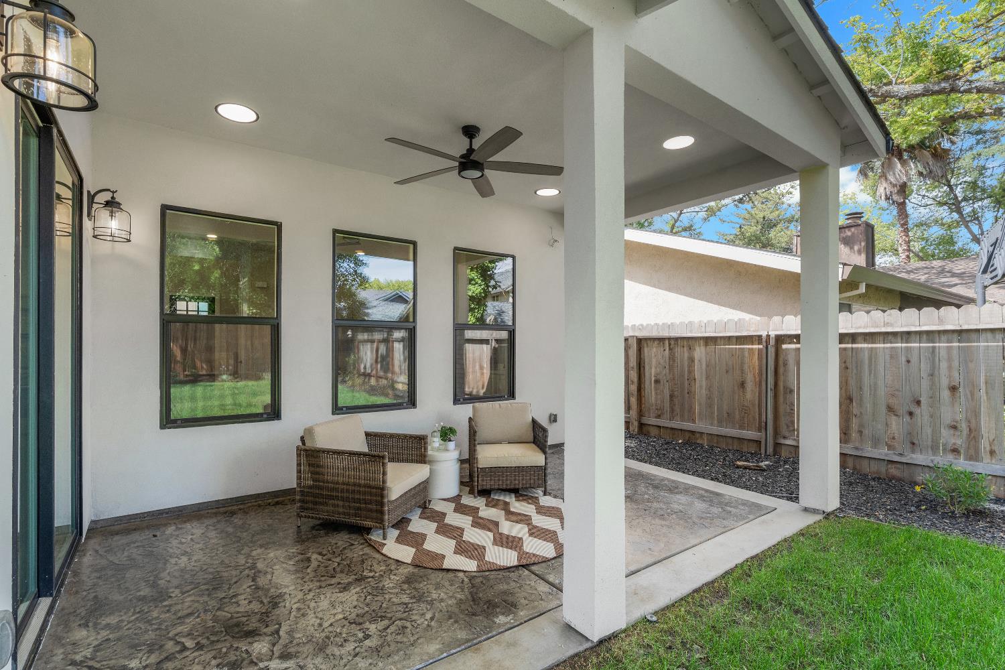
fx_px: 447
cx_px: 502
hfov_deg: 96.7
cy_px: 335
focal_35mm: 16
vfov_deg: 73.7
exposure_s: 1/50
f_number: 8
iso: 400
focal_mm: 16
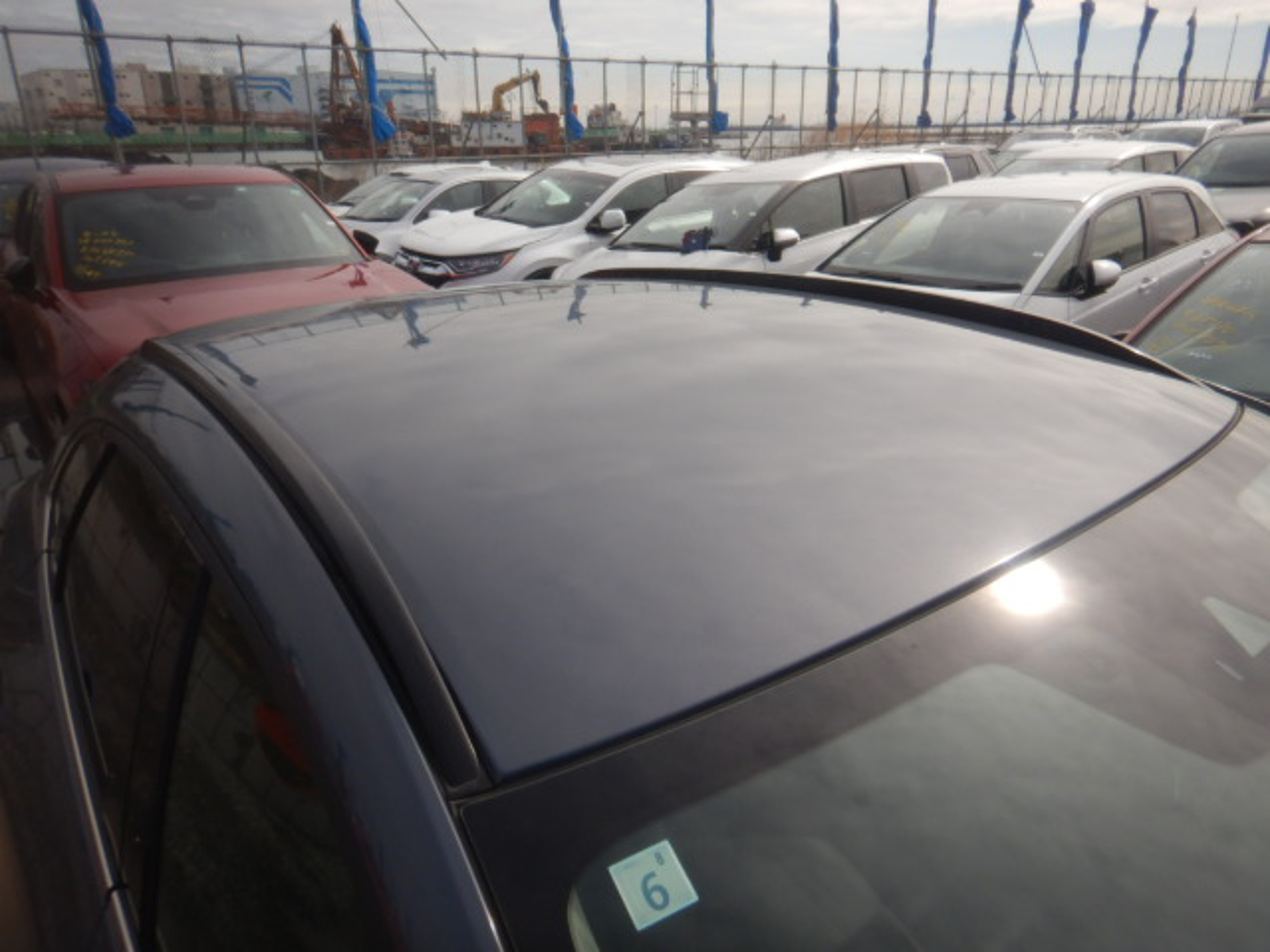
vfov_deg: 56.8
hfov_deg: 71.6
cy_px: 476
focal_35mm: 24
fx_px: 881
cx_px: 635
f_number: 2.8
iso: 125
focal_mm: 4.3
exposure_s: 1/800
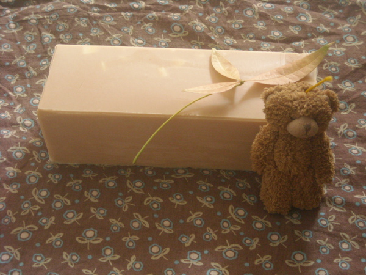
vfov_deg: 19.4
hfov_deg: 25.7
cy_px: 138
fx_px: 804
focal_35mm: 76
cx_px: 183
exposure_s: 1/12
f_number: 3.9
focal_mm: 12.3
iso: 400
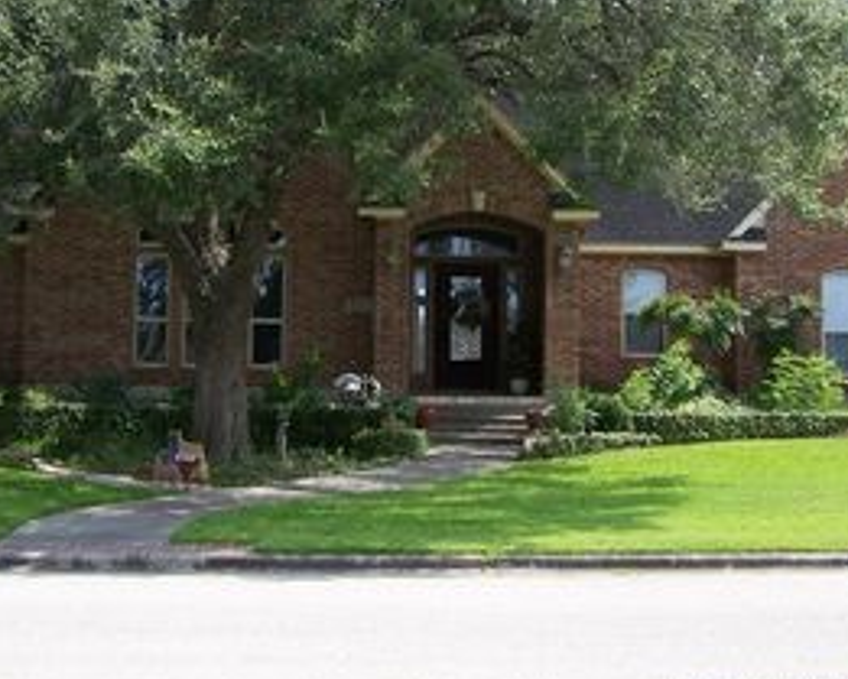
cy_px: 216
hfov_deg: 26.8
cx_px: 409
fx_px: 1783
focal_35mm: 71
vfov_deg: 21.5
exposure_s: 1/640
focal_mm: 6.3
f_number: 2.8
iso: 80
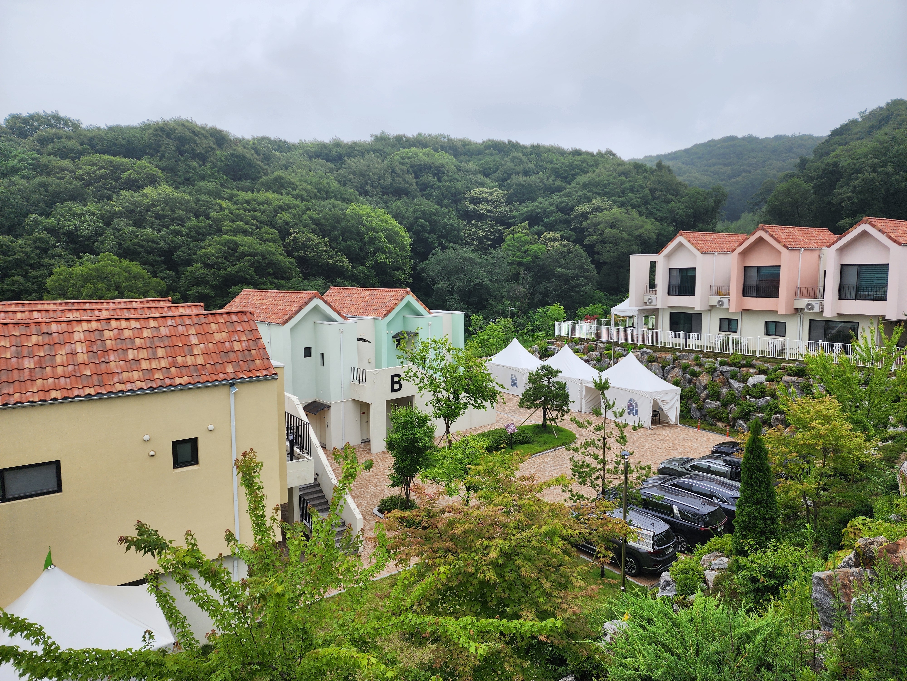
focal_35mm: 23
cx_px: 454
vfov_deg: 58.9
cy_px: 340
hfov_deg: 73.9
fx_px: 603
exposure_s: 1/353
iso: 12
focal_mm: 6.4
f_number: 1.8
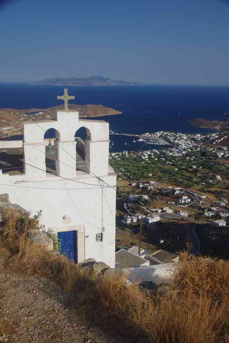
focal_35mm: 38
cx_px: 114
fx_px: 358
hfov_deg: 35.5
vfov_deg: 51.3
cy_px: 172
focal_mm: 25
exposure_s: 1/125
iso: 100
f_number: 11
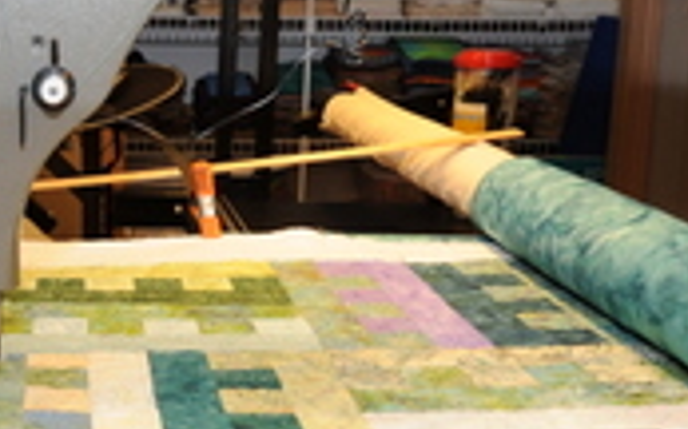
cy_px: 238
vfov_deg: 20.3
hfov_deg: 30.5
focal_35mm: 64
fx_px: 1200
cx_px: 64
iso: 400
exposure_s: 1/60
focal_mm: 17
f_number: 5.6
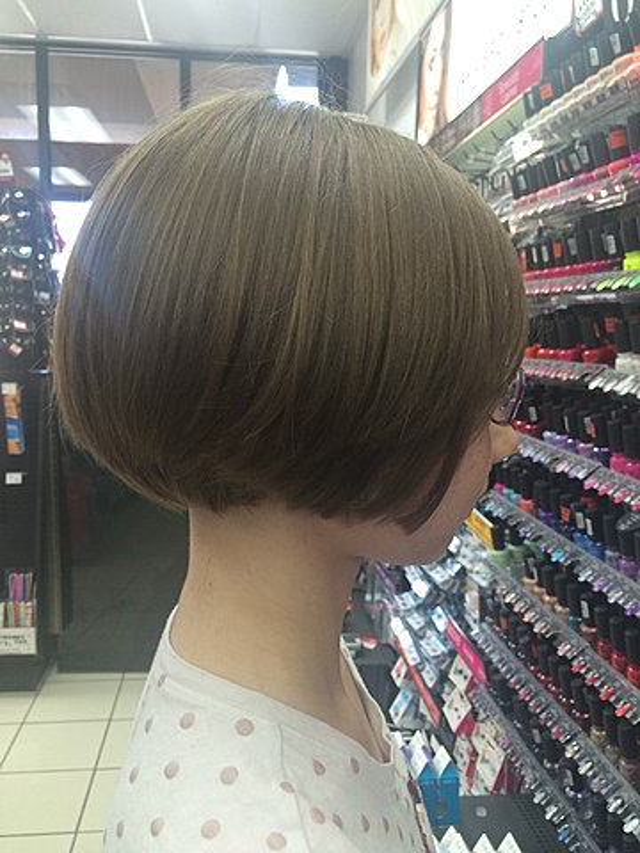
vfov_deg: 61.7
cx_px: 320
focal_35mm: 29
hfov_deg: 48.2
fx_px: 715
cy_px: 426
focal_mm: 4.15
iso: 40
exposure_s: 1/30
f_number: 2.2
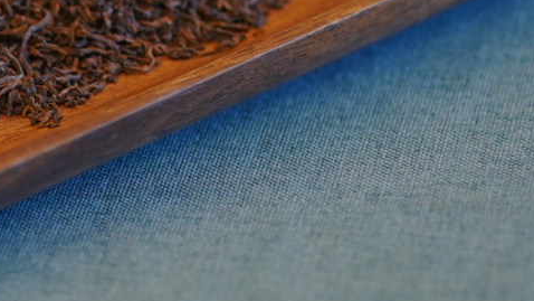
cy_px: -125
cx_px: -168
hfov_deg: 7.1
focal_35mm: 301
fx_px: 4262
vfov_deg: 4.0
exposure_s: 1/160
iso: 1000
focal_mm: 85
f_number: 2.5
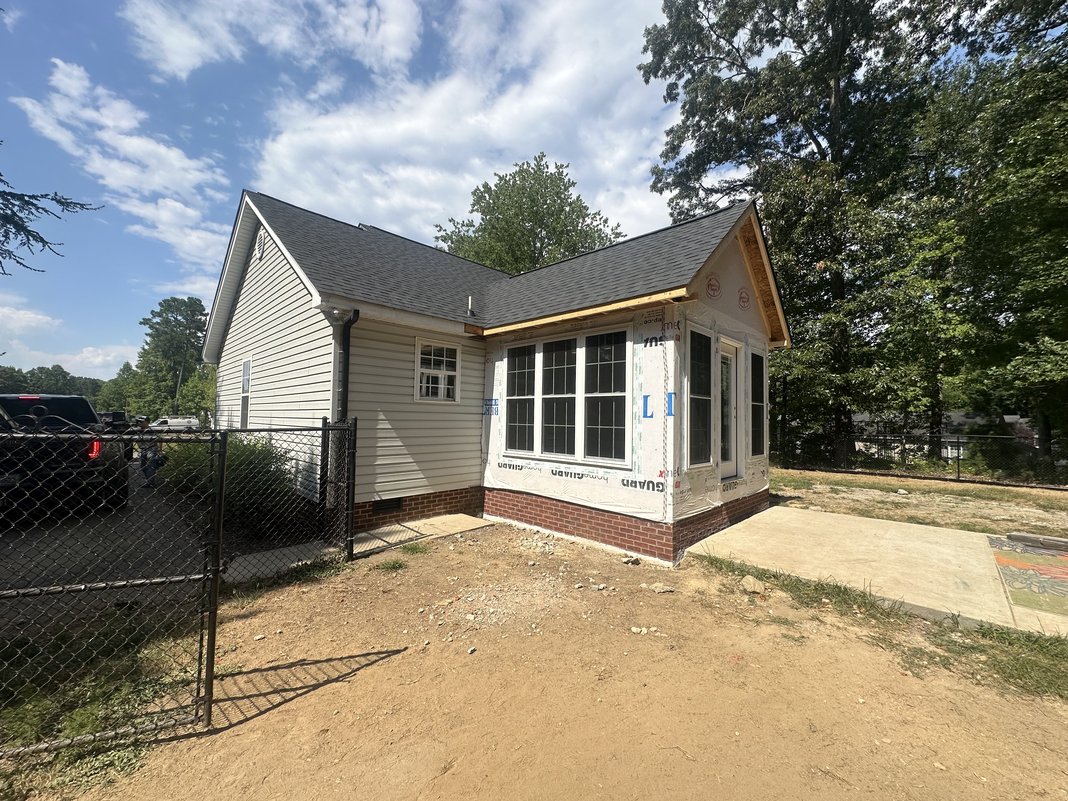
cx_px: 534
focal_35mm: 14
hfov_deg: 102.1
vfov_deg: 85.7
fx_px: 432
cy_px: 400
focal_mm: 2.22
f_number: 2.2
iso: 50
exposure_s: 1/2681
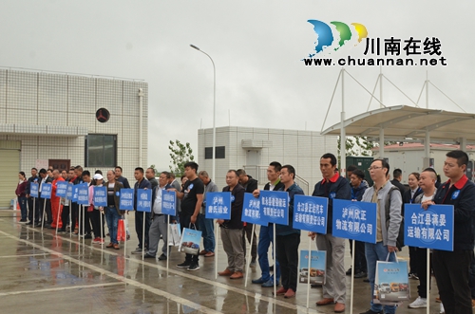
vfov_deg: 31.7
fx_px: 553
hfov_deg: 46.5
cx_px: 238
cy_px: 157
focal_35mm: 42
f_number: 9.5
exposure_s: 1/350
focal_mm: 28
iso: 1250
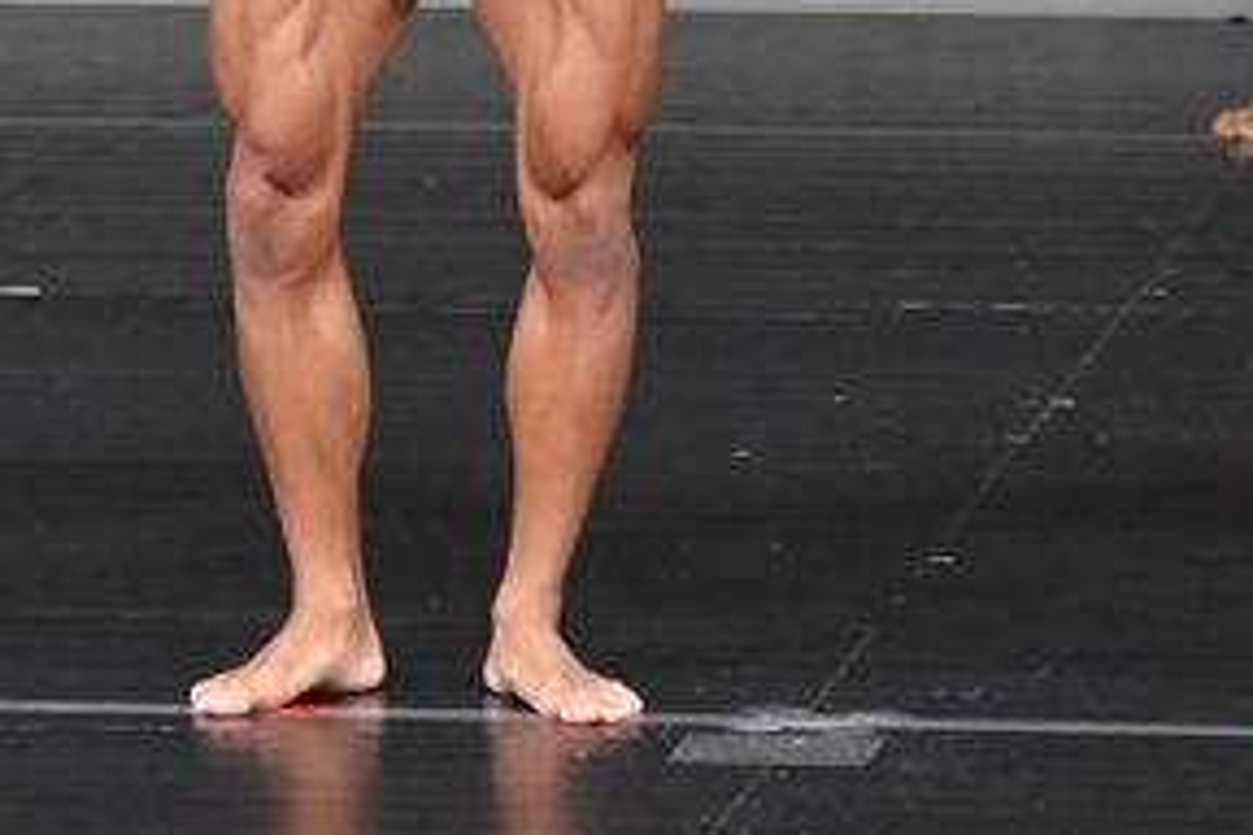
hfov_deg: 2.2
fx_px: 32332
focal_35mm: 929
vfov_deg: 1.5
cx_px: -20
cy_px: -178
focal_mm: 230
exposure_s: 1/400
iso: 4000
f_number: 5.6
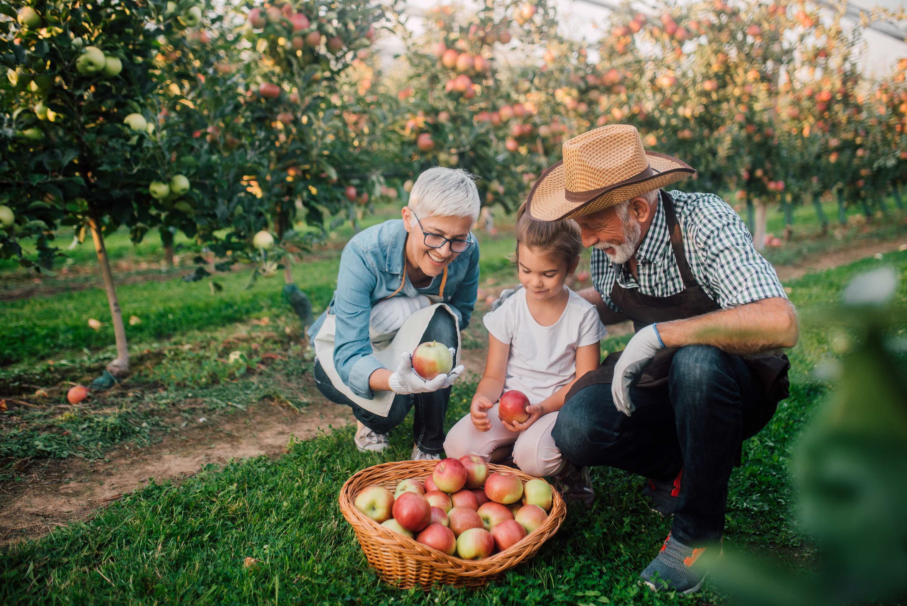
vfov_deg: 37.9
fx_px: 882
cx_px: 454
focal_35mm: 35
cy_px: 303
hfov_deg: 54.4
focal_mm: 35
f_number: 2
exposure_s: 1/200
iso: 160
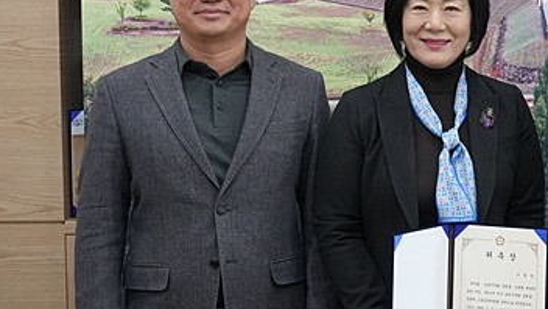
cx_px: 659
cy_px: 45
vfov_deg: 13.2
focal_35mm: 91
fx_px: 1322
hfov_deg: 21.7
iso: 1600
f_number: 4
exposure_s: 1/160
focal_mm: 34
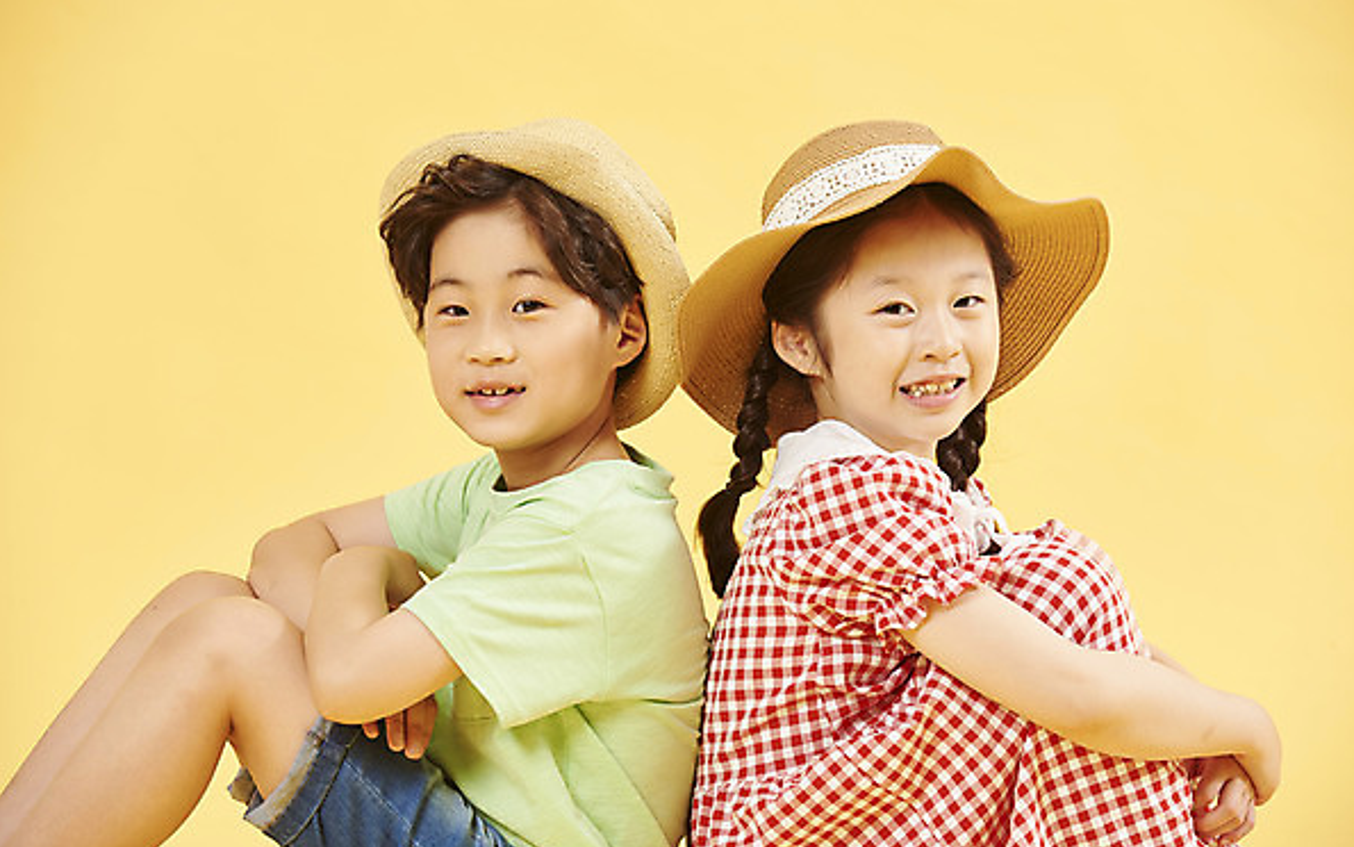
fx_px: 7196
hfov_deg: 10.7
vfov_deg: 6.7
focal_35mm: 195
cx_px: 679
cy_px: 435
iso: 125
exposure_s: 1/125
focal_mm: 190
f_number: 8
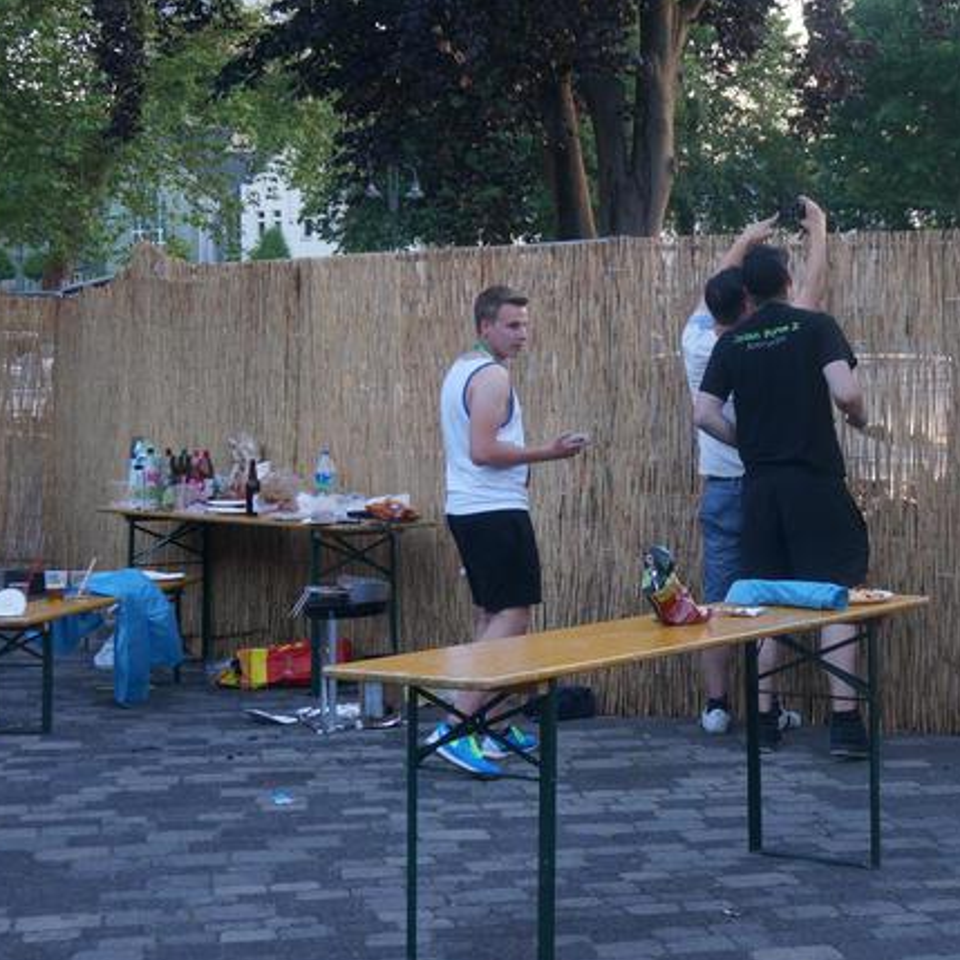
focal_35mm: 76
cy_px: 374
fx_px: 2385
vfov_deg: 22.7
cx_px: 723
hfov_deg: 22.5
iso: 200
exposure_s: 1/60
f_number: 5
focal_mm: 32
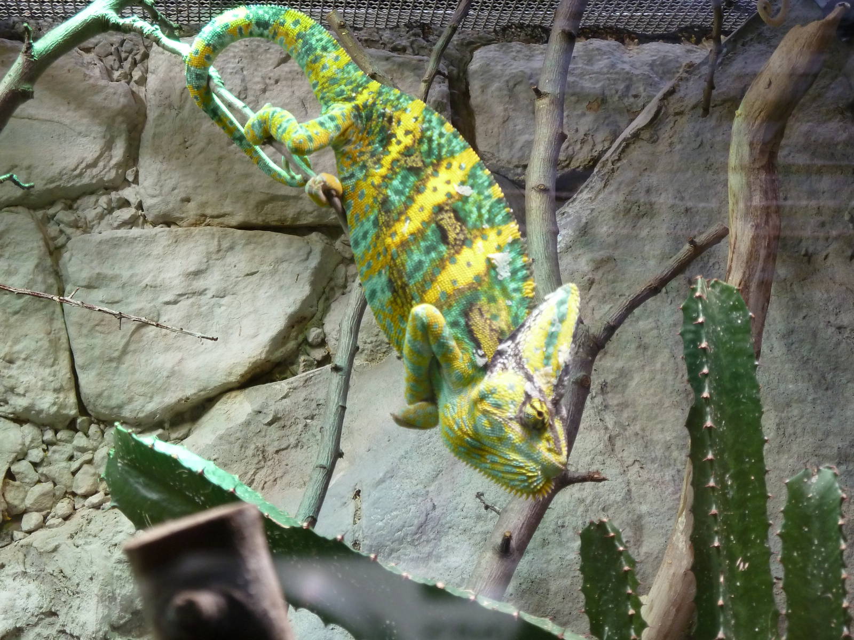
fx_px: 2220
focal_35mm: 90
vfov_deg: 16.4
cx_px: 427
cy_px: 320
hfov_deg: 21.8
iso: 200
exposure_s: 1/40
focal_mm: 14.7
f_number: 4.3
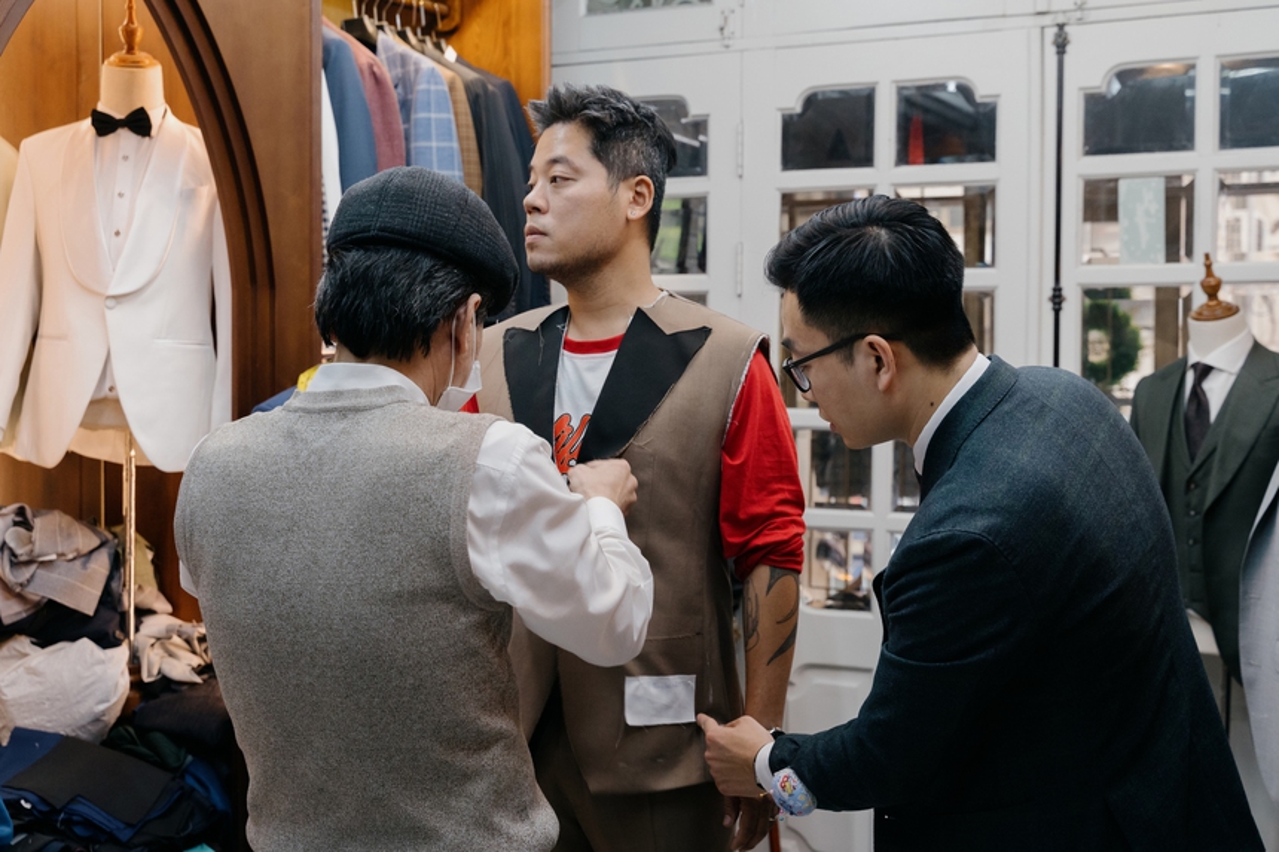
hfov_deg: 42.8
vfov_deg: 29.2
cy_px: 426
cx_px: 640
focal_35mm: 46
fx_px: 1634
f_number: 5.6
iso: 2500
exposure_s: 1/125
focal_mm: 46
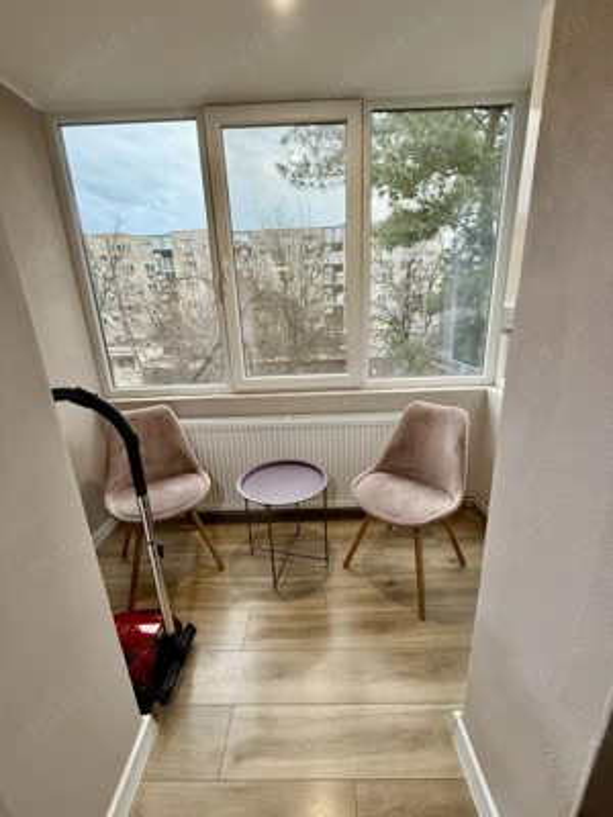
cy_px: 408
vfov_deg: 102.1
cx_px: 306
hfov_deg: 85.7
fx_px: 331
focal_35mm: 14
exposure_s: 1/100
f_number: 2.2
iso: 250
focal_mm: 2.22
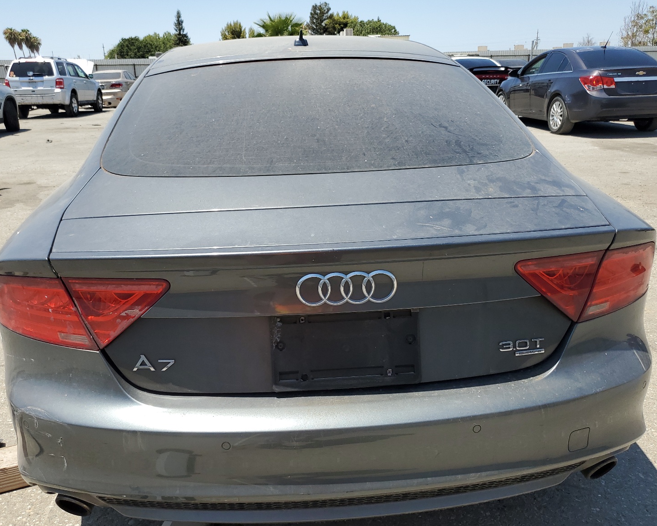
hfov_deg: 62.2
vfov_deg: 51.5
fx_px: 544
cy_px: 268
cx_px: 328
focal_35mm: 28
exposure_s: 1/2500
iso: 50
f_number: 1.5
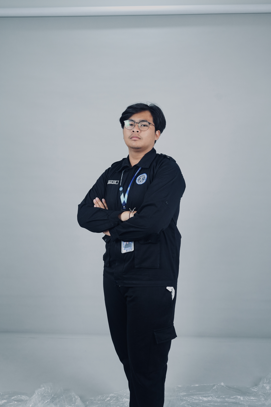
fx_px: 384
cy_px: 204
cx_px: 136
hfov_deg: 38.9
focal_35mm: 34
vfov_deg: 55.8
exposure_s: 1/90
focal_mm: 34
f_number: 4
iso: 2000
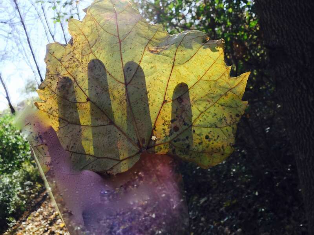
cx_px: 157
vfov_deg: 45.4
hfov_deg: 58.4
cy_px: 118
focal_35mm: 31
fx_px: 281
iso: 25
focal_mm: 3.3
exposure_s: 1/123
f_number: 2.4
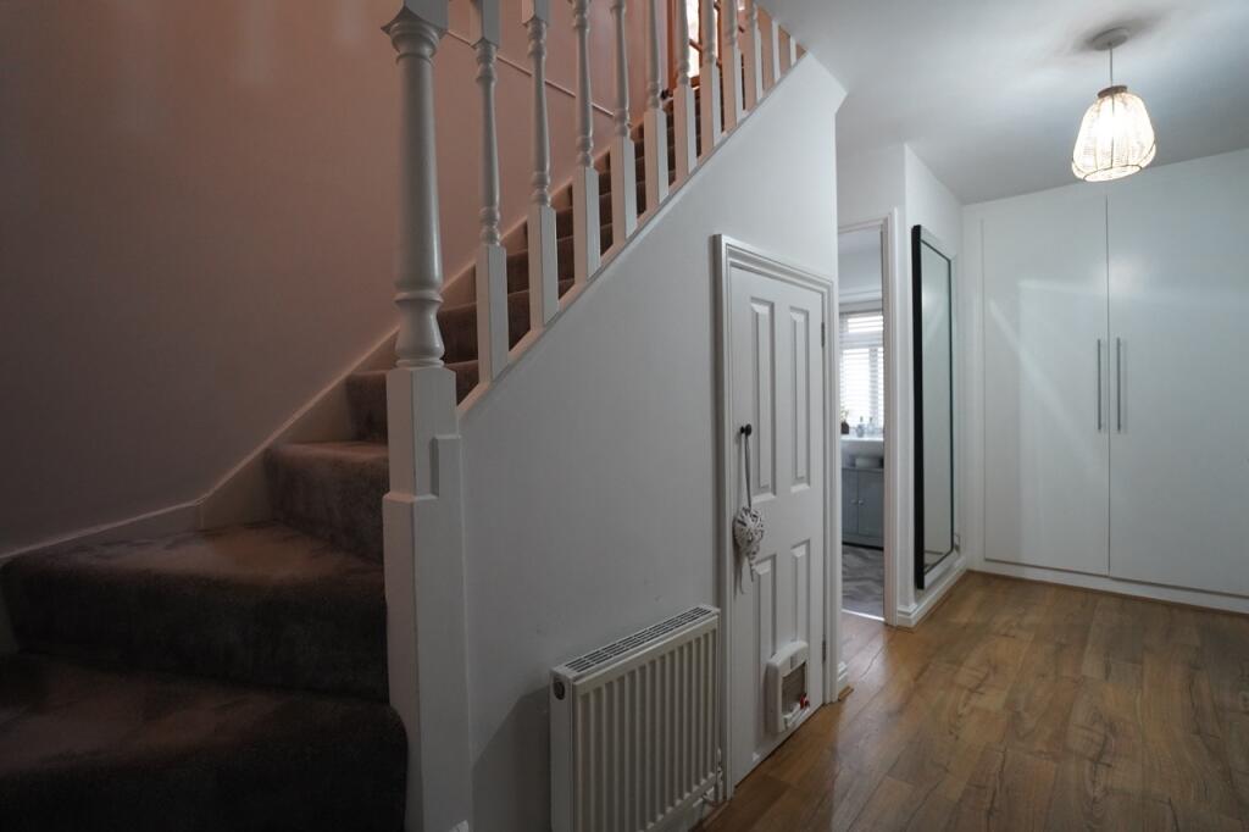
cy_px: 416
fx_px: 555
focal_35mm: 16
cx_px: 624
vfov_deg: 73.7
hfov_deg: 96.8
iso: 5000
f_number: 4
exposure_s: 1/160
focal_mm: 16
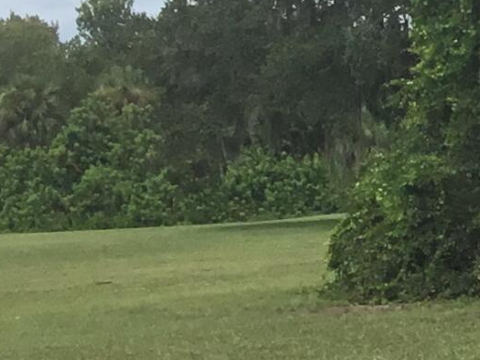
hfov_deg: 10.2
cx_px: 953
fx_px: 2497
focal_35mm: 180
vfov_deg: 8.2
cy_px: 335
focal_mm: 3.3
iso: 25
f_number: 2.4
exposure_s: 1/1508
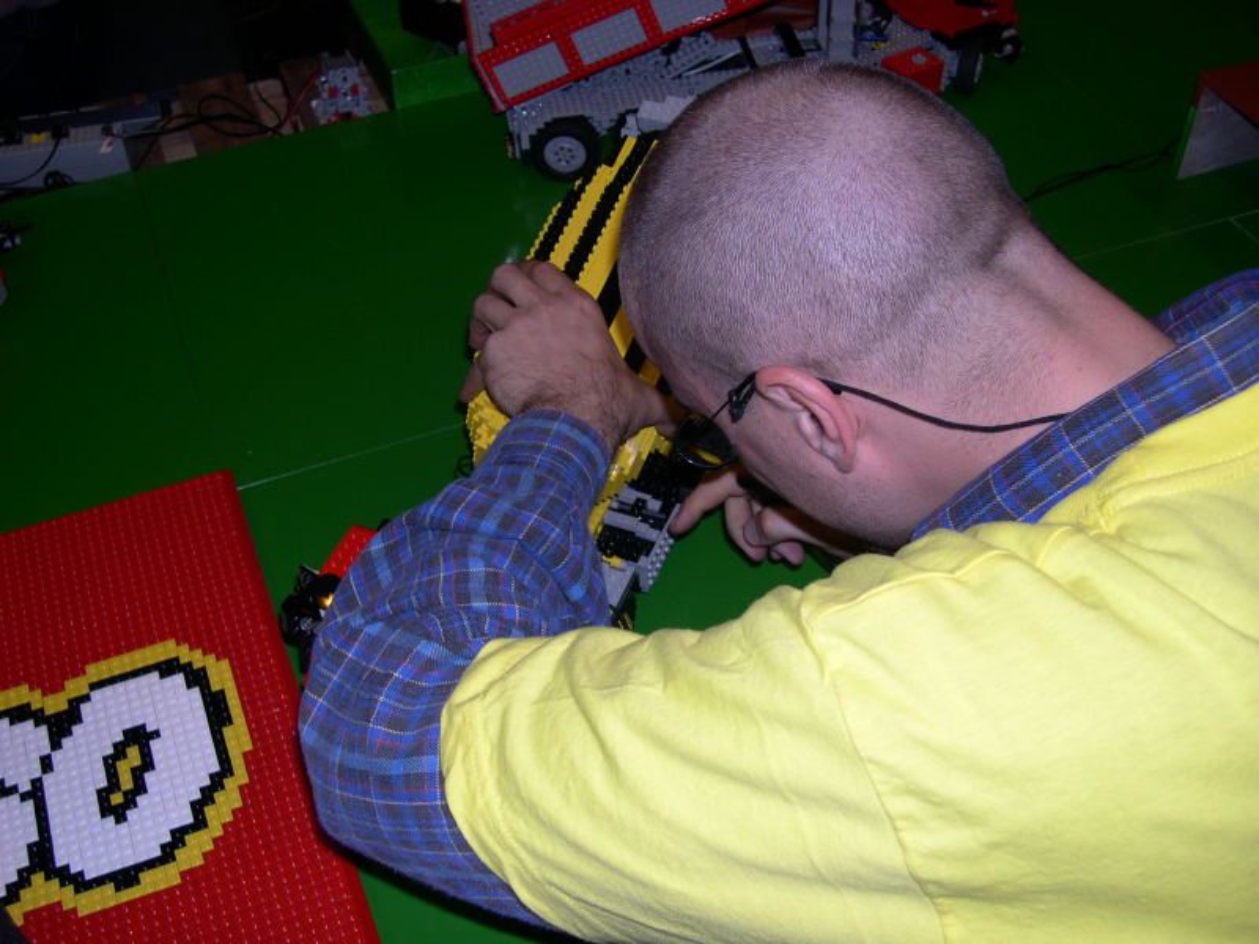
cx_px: 630
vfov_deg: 37.7
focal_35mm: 38
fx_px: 1382
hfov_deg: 49.0
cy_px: 472
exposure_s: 1/60
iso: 100
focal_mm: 8
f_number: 2.8
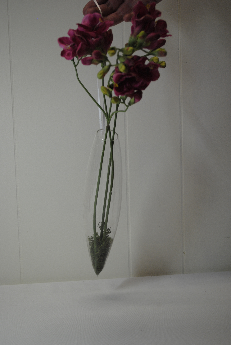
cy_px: 172
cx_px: 116
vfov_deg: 38.8
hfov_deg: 26.6
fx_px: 489
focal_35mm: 51
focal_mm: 34
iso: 400
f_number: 5
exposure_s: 1/125
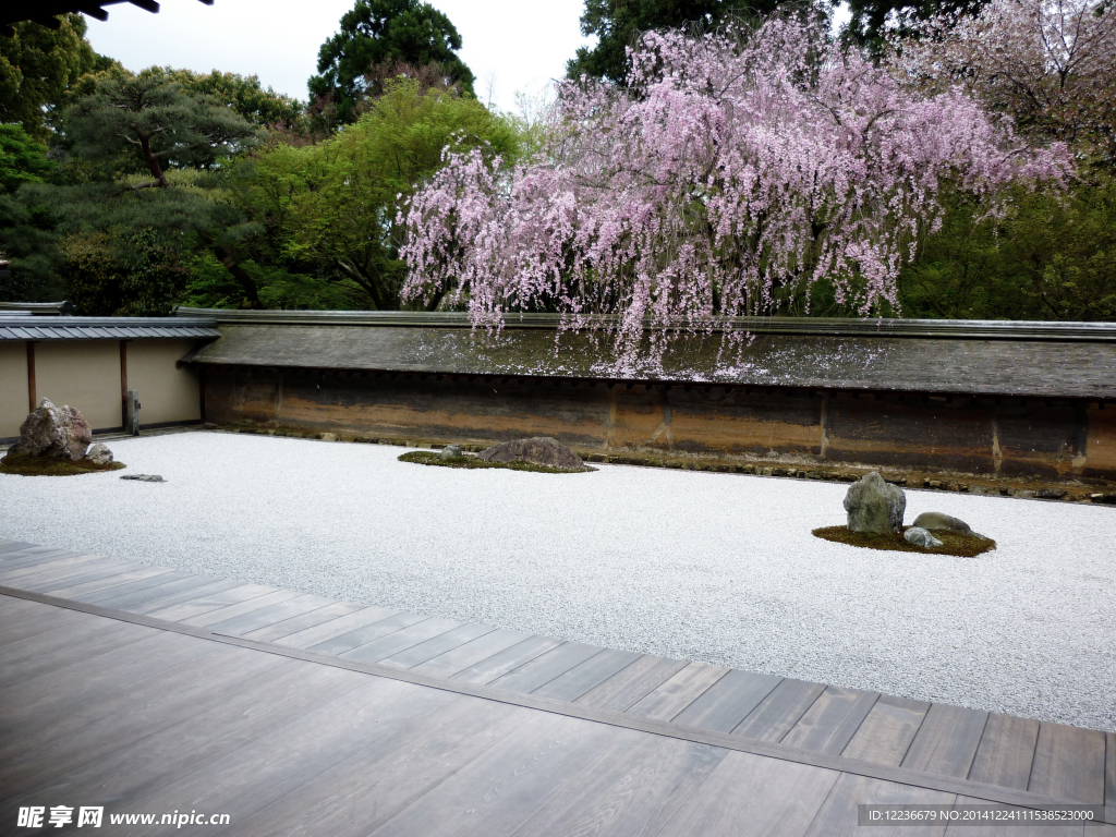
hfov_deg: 55.4
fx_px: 1064
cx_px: 558
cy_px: 418
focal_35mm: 33
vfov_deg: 42.9
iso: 80
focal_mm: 5.5
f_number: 2.8
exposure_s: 1/50
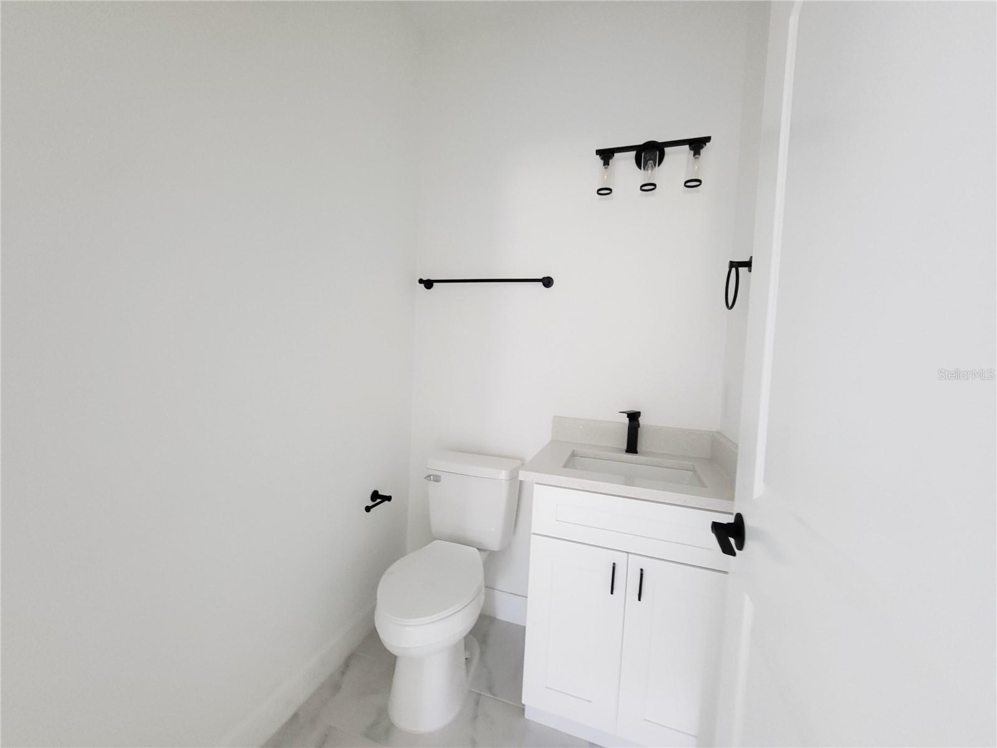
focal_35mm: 13
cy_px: 374
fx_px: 374
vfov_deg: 89.9
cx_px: 498
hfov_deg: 106.2
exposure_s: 1/30
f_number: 2.2
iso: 400
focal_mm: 1.74
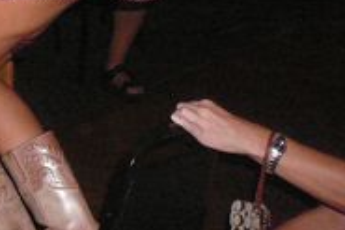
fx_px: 1206
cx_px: -220
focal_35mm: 126
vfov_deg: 10.4
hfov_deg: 14.8
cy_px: -146
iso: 400
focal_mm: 5.2
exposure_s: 1/30
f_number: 2.8
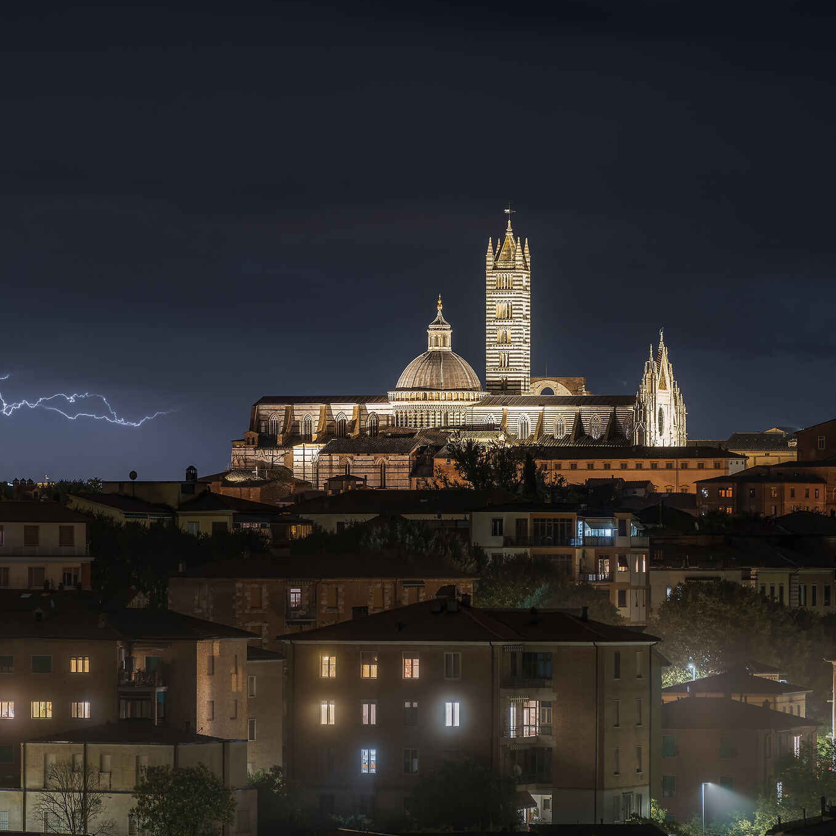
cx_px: 256
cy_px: 456
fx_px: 6011
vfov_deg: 8.0
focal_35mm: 220
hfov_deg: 7.9
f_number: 5.6
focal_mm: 146
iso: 200
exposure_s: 30
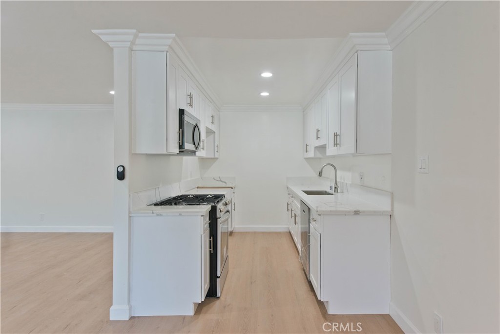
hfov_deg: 84.0
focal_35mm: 20
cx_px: 250
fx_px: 278
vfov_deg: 61.9
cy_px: 167
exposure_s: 1/30
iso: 400
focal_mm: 20
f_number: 7.1
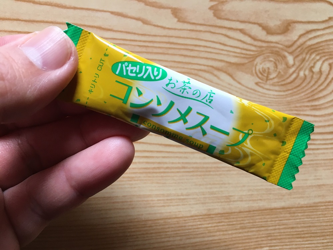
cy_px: 125
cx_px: 166
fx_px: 279
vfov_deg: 48.2
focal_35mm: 29
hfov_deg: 61.7
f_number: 2.2
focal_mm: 4.15
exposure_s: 1/30
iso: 40
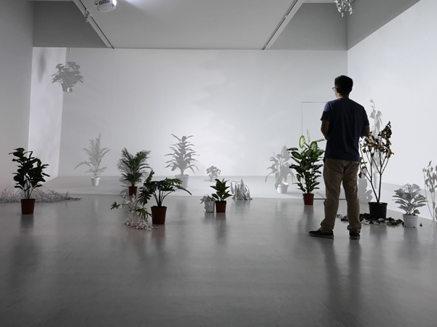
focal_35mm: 36
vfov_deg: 39.3
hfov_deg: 51.1
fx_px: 454
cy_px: 117
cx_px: 179
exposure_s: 1/30
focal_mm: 3.95
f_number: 1.8
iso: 400
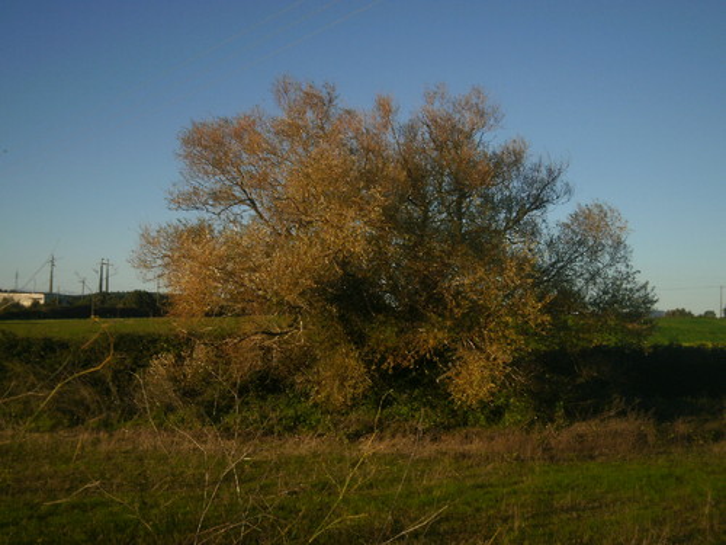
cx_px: 363
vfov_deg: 33.6
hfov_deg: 43.9
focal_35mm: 43
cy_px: 272
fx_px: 902
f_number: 10.1
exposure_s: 1/160
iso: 100
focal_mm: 7.61
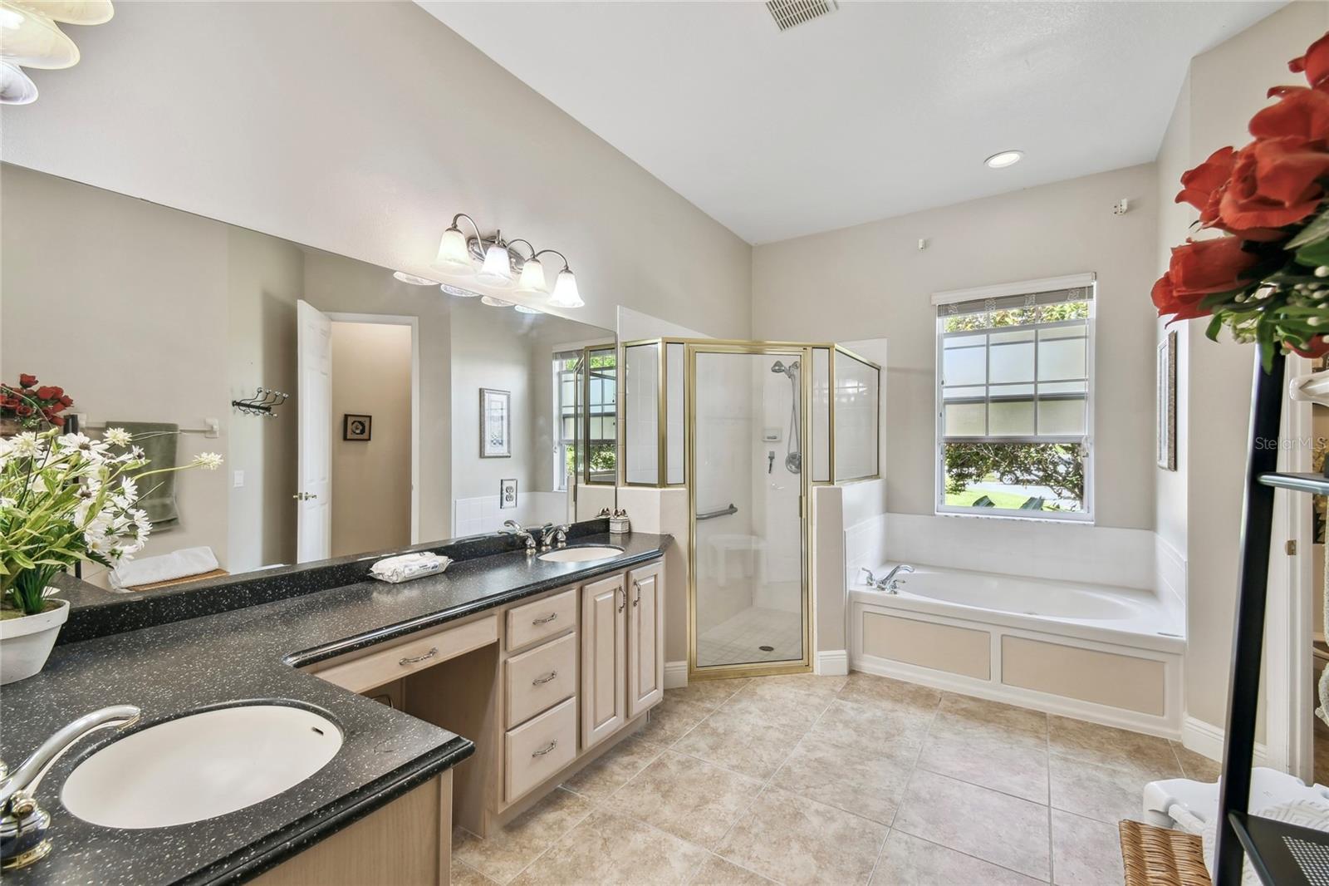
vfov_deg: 77.3
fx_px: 554
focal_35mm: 15
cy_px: 443
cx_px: 664
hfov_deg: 100.4
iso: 100
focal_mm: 10
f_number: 7.1
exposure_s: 1/20
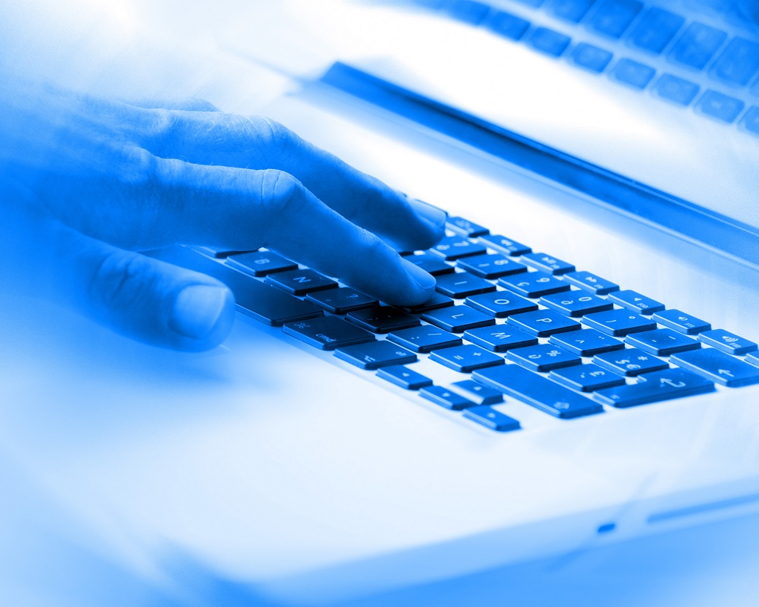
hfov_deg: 8.5
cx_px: 401
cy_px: 304
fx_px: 5100
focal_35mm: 227
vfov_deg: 6.8
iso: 200
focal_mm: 200
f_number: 10
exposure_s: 1/160
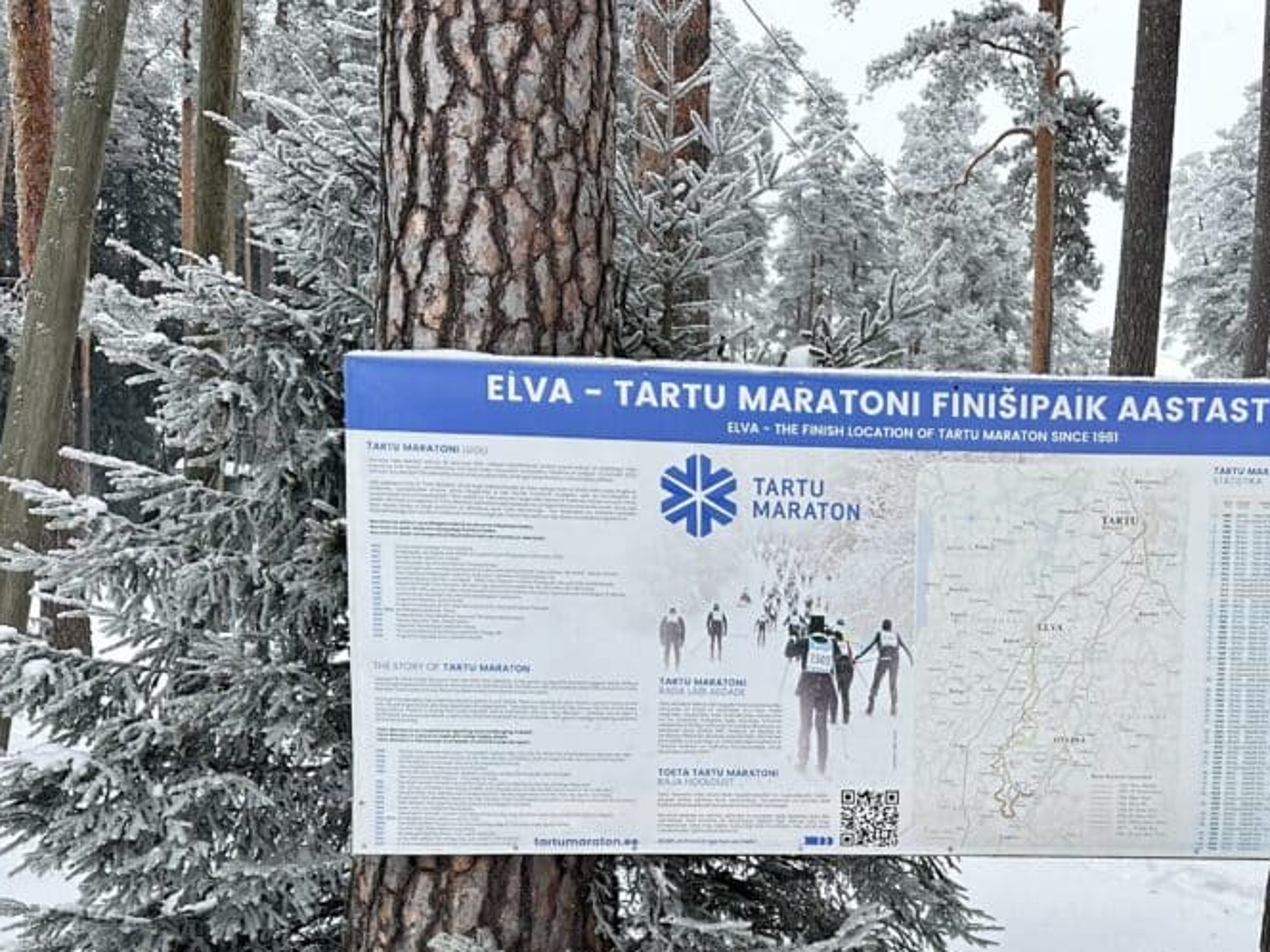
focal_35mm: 37
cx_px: 901
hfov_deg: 48.8
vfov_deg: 37.7
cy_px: 719
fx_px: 1357
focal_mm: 6.86
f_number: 1.78
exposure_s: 1/60
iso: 250
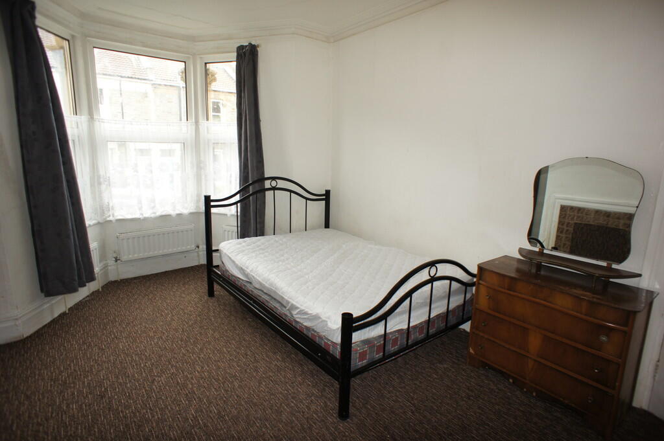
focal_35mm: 24
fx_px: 442
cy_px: 220
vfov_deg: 53.1
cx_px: 332
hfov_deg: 73.8
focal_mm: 16
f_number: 3.5
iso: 200
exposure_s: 1/80
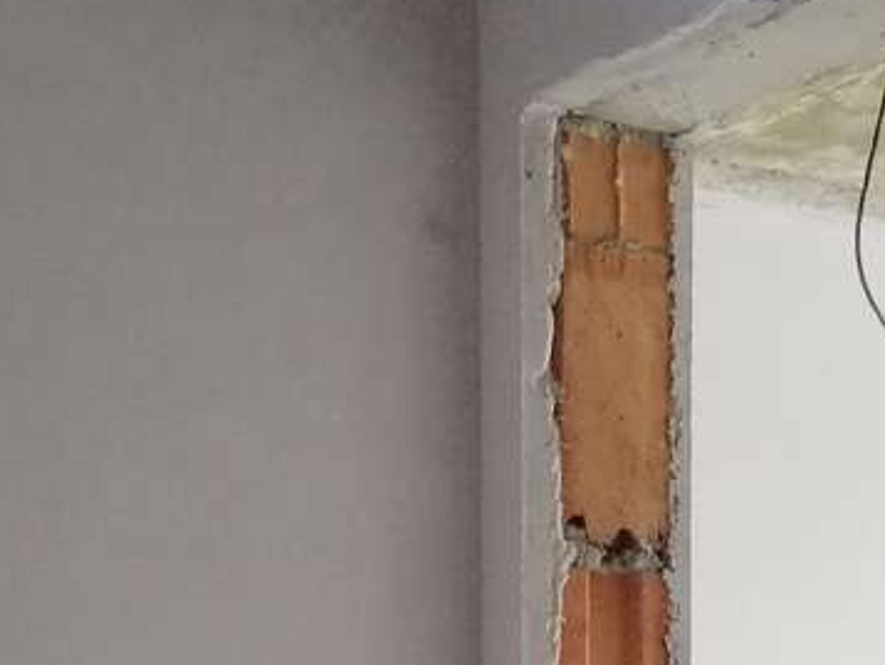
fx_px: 2891
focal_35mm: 113
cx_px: 638
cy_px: 1277
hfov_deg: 17.3
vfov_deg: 11.9
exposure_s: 1/36
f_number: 1.8
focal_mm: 3.95
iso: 320
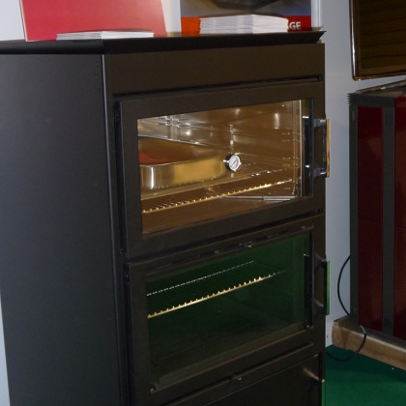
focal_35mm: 53
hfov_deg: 32.2
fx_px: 703
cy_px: 163
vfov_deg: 32.1
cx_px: 193
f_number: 3.3
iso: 160
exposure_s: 1/8
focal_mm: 4.7
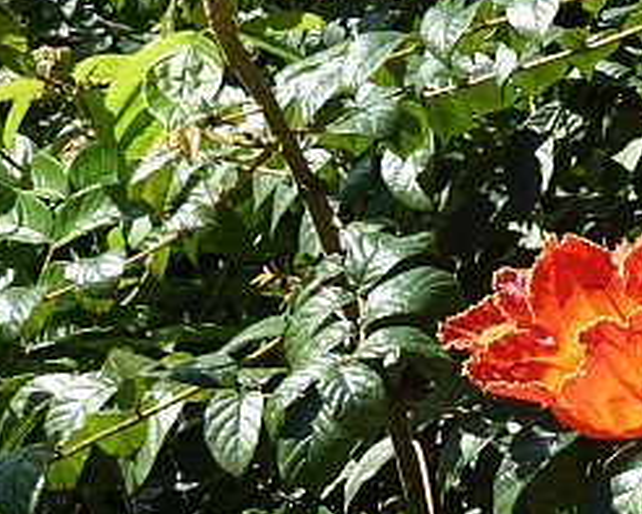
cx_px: 619
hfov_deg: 10.9
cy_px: 420
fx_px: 3326
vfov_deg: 8.8
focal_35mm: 175
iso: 100
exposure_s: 1/250
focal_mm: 11.7
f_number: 4.4
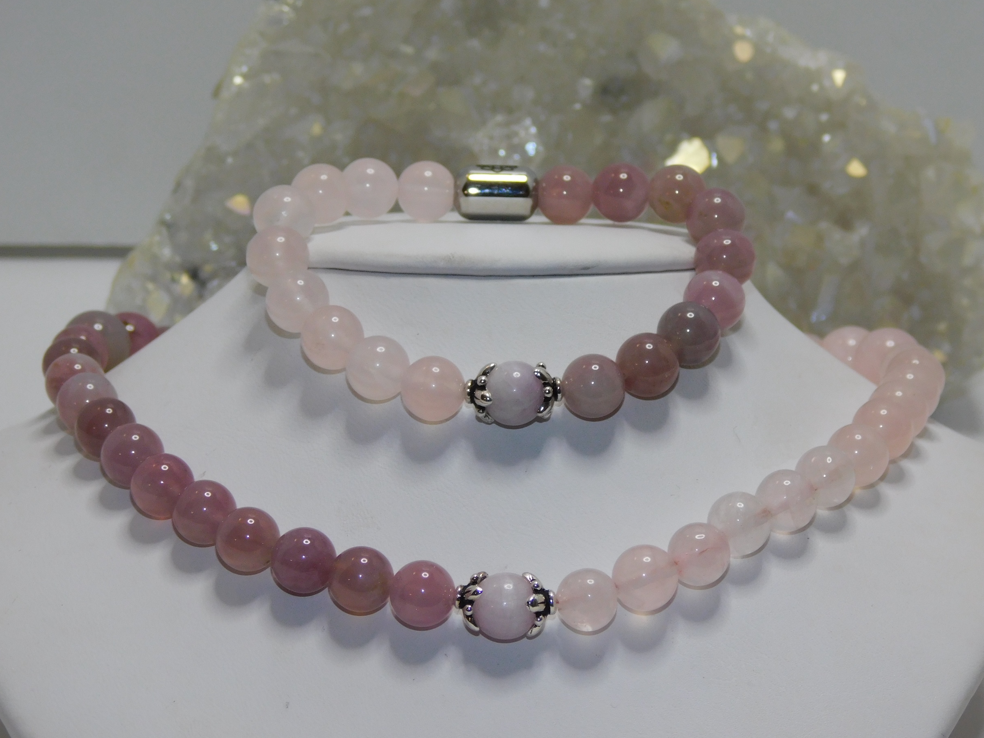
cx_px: 479
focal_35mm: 119
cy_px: 364
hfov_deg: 16.6
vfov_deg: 12.5
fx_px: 3383
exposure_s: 1/60
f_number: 4.8
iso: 200
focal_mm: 20.3
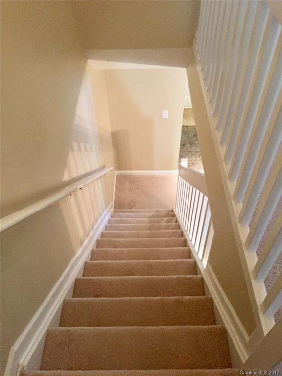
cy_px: 188
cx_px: 141
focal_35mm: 29
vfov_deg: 61.7
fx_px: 315
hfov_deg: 48.2
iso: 250
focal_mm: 4.15
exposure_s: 1/17
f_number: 2.2
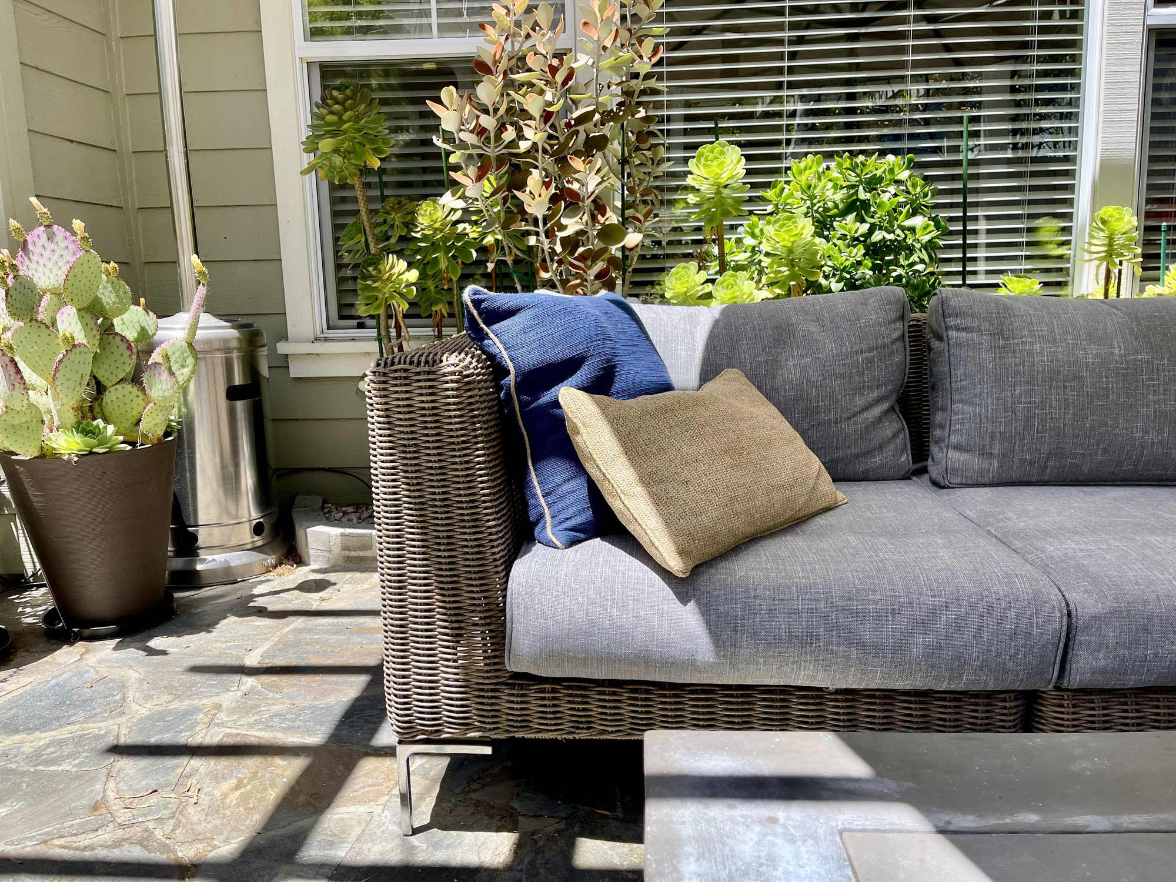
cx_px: 588
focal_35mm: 26
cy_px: 441
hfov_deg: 67.3
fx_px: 883
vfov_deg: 53.1
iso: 32
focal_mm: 5.1
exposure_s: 1/1175
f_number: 1.6
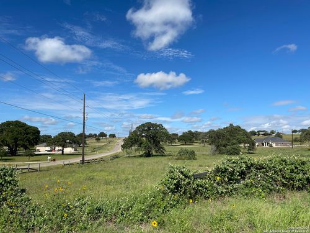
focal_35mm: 25
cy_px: 116
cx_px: 155
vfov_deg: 54.9
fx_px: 224
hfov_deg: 69.4
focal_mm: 5.1
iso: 32
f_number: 1.6
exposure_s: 1/4902
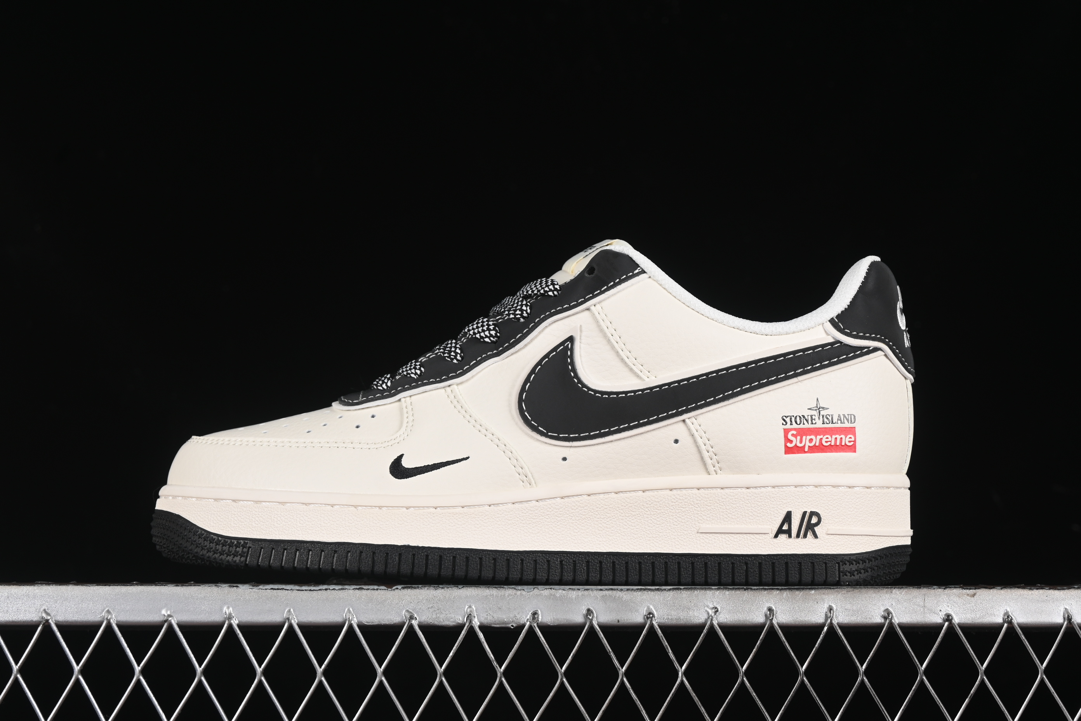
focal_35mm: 75
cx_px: 540
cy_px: 360
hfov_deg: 27.0
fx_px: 2252
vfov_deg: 18.2
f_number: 8
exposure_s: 1/80
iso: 160
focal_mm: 50
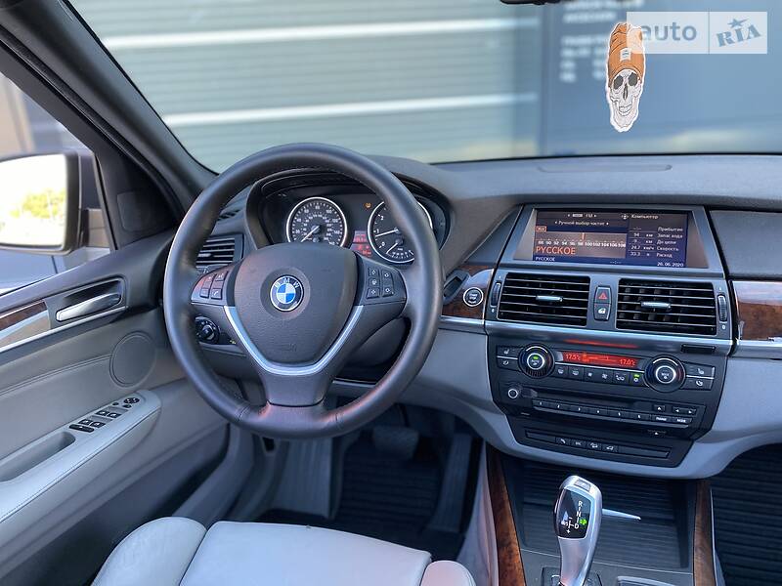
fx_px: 587
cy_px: 293
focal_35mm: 26
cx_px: 391
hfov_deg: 67.3
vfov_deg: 53.1
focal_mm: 4.2
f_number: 1.8
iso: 125
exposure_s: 1/108
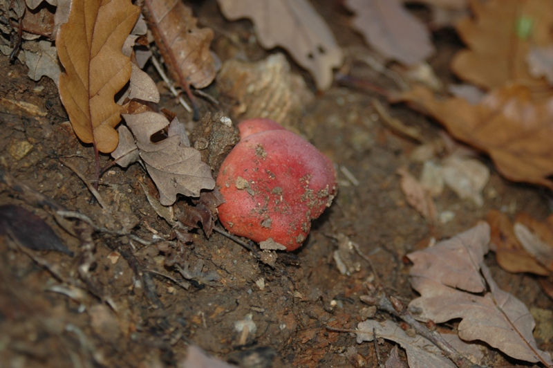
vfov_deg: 11.4
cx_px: 276
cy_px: 184
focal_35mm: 120
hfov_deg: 17.1
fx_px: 1842
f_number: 5.6
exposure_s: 1/60
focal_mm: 80
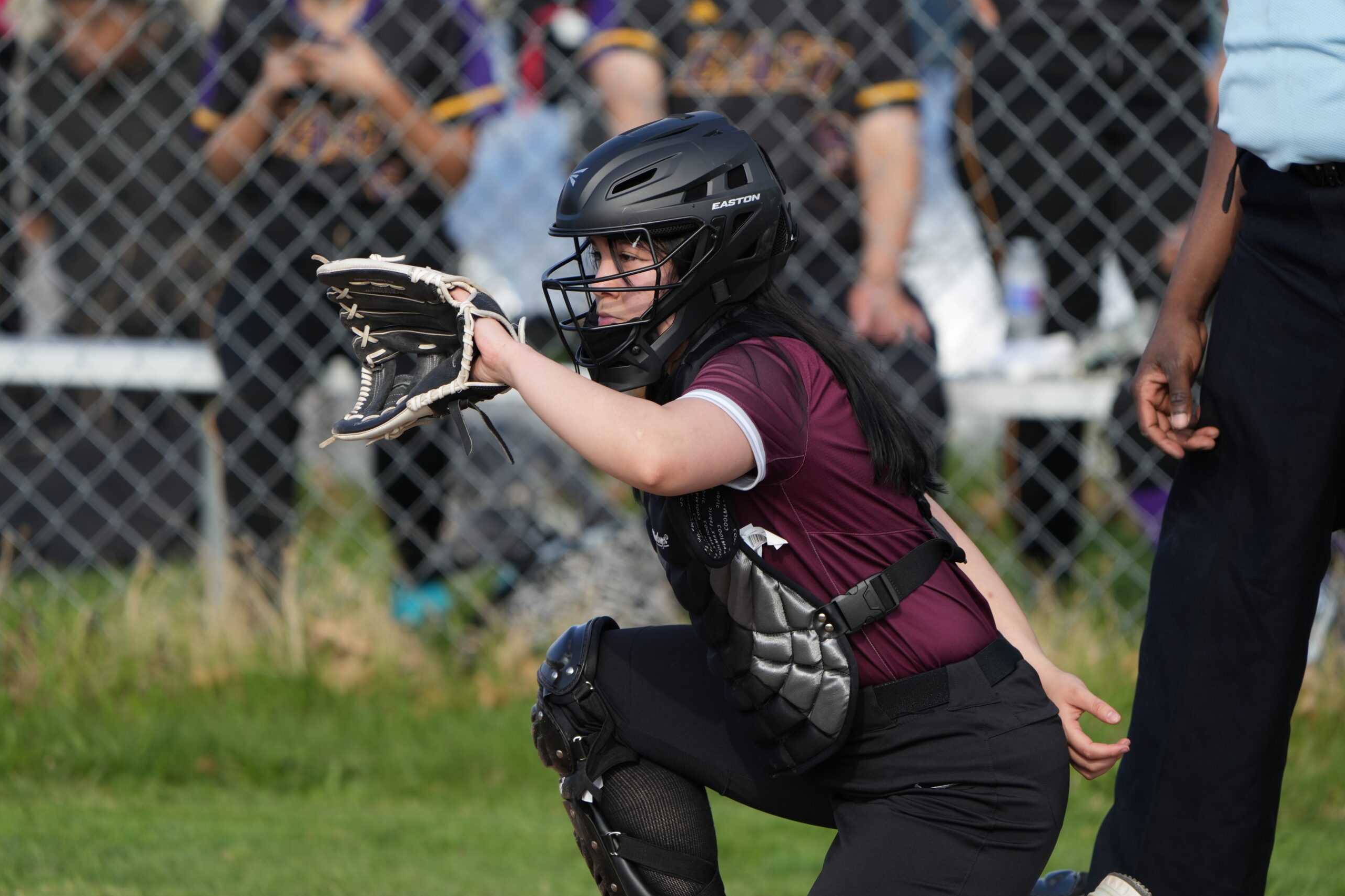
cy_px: 448
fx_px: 29926
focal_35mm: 801
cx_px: 672
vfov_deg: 1.7
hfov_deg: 2.6
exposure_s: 1/500
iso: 320
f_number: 8
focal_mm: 800
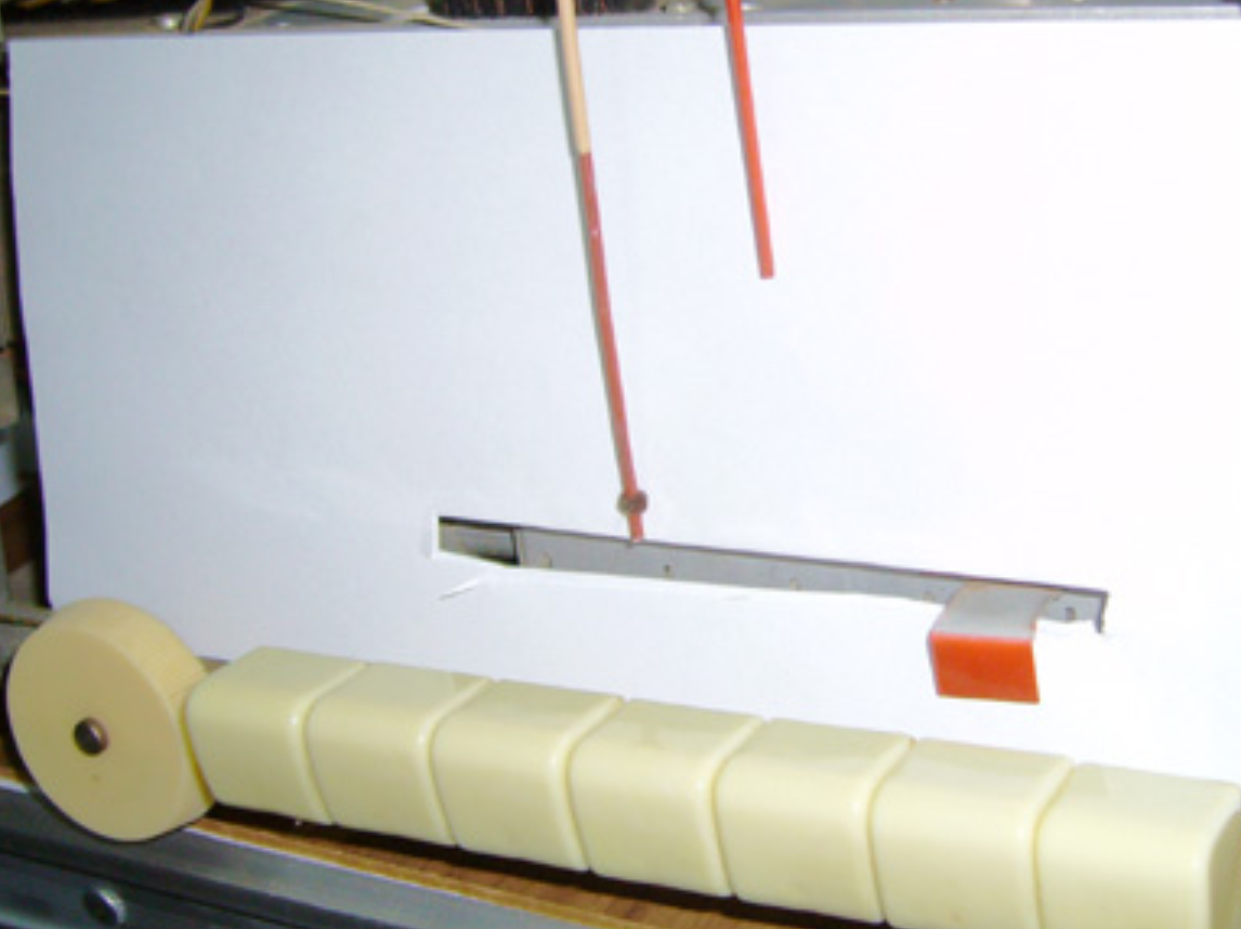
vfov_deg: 26.5
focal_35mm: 55
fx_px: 1971
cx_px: 750
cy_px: 442
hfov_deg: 34.8
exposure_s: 1/30
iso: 100
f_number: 2.8
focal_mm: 5.8
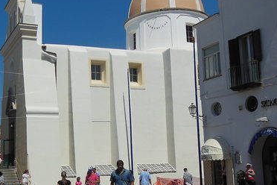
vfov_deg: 23.8
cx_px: 103
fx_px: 439
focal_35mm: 57
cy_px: 98
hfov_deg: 34.9
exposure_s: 1/800
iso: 125
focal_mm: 6
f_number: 7.8
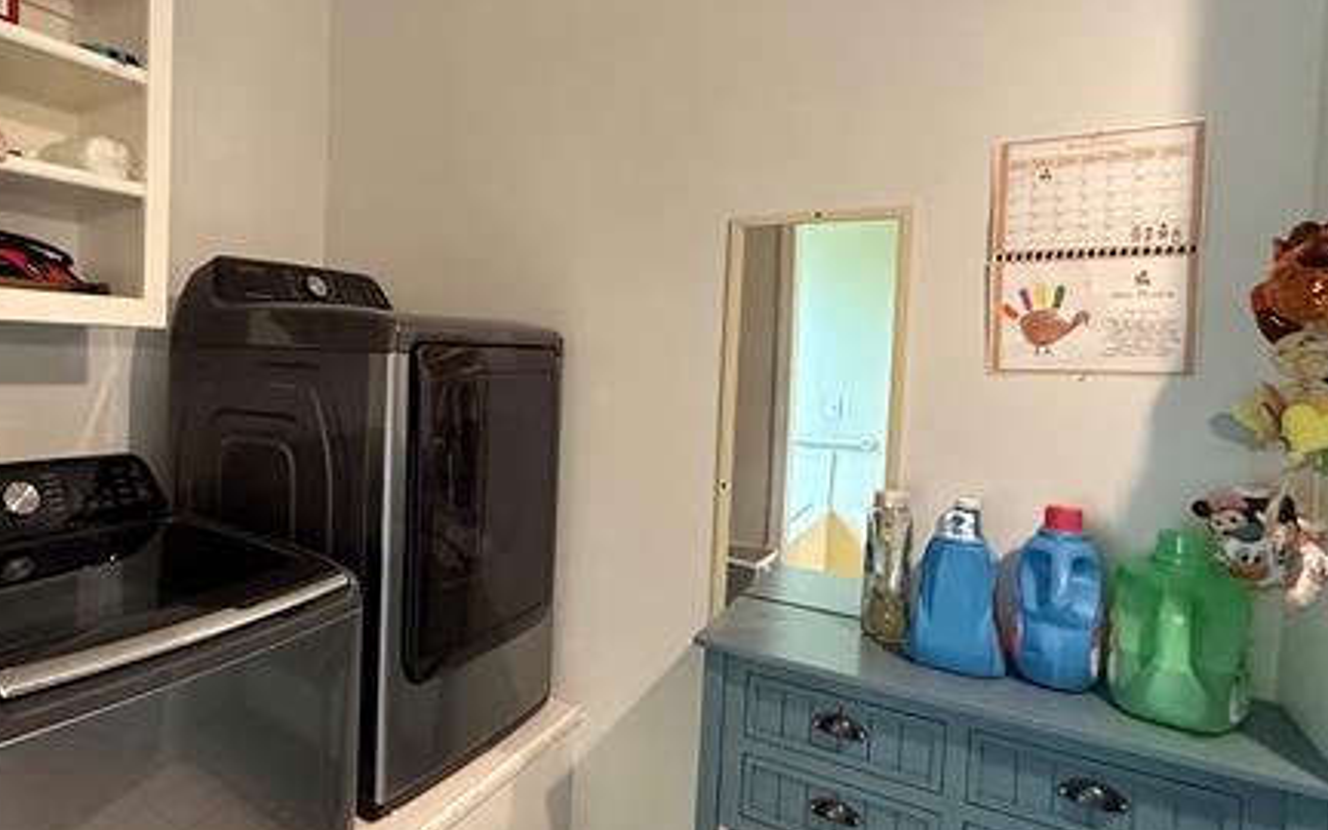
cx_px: 393
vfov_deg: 55.0
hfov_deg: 75.9
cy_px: 381
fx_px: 796
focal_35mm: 22
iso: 800
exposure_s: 1/60
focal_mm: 2.22
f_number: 2.2
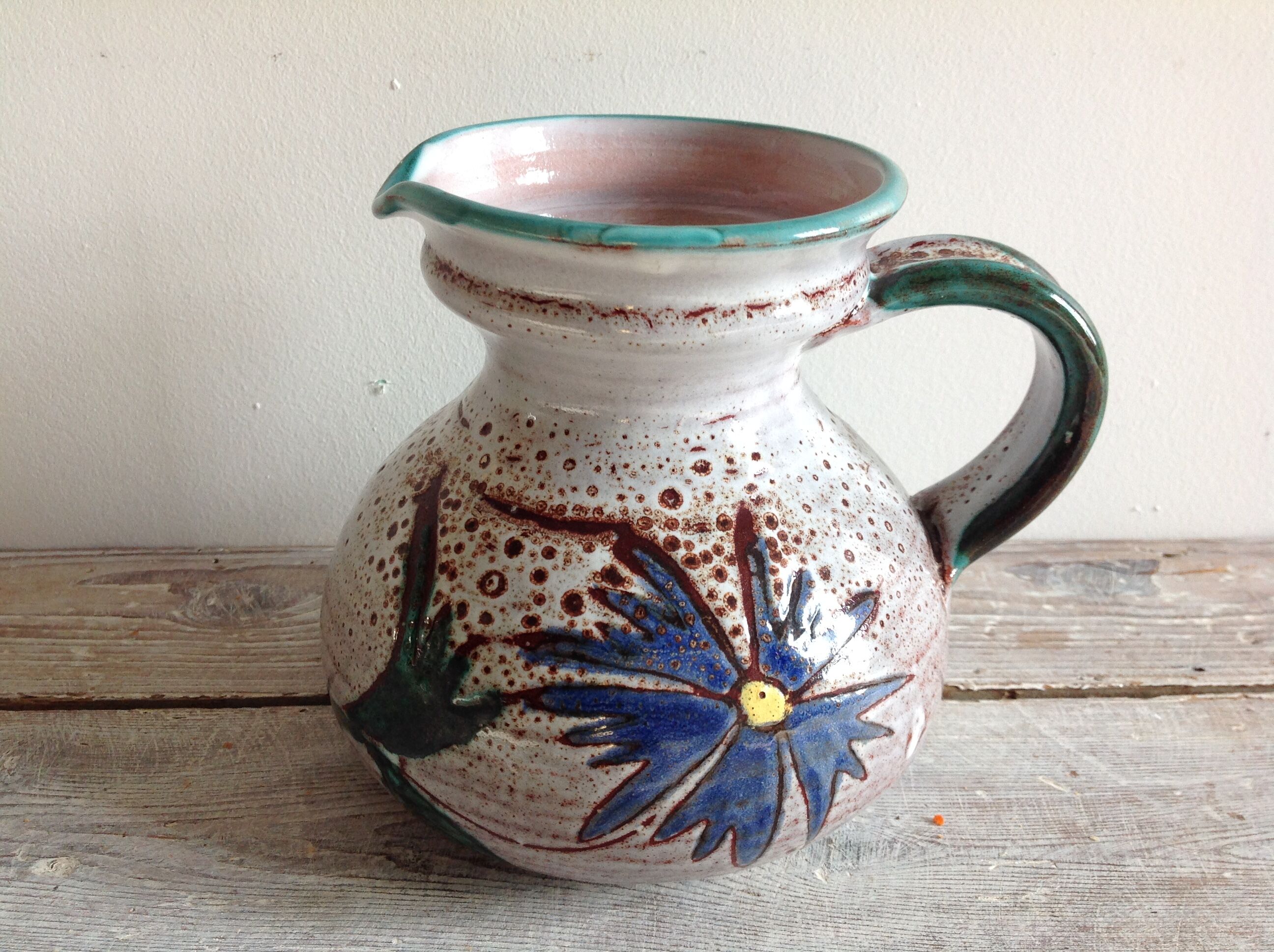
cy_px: 476
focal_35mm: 35
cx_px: 637
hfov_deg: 52.7
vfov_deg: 40.6
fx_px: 1286
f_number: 2.4
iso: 64
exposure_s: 1/60
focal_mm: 4.28
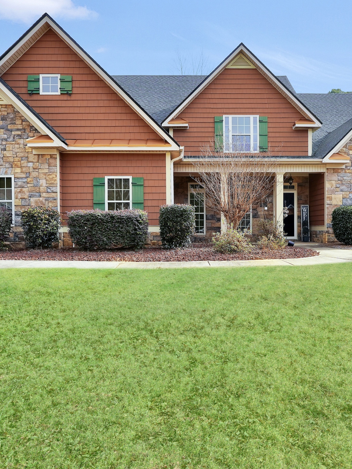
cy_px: 239
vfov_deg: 71.6
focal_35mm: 24
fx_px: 325
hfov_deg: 56.7
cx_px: 194
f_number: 5.6
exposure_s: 1/250
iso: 100
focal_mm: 10
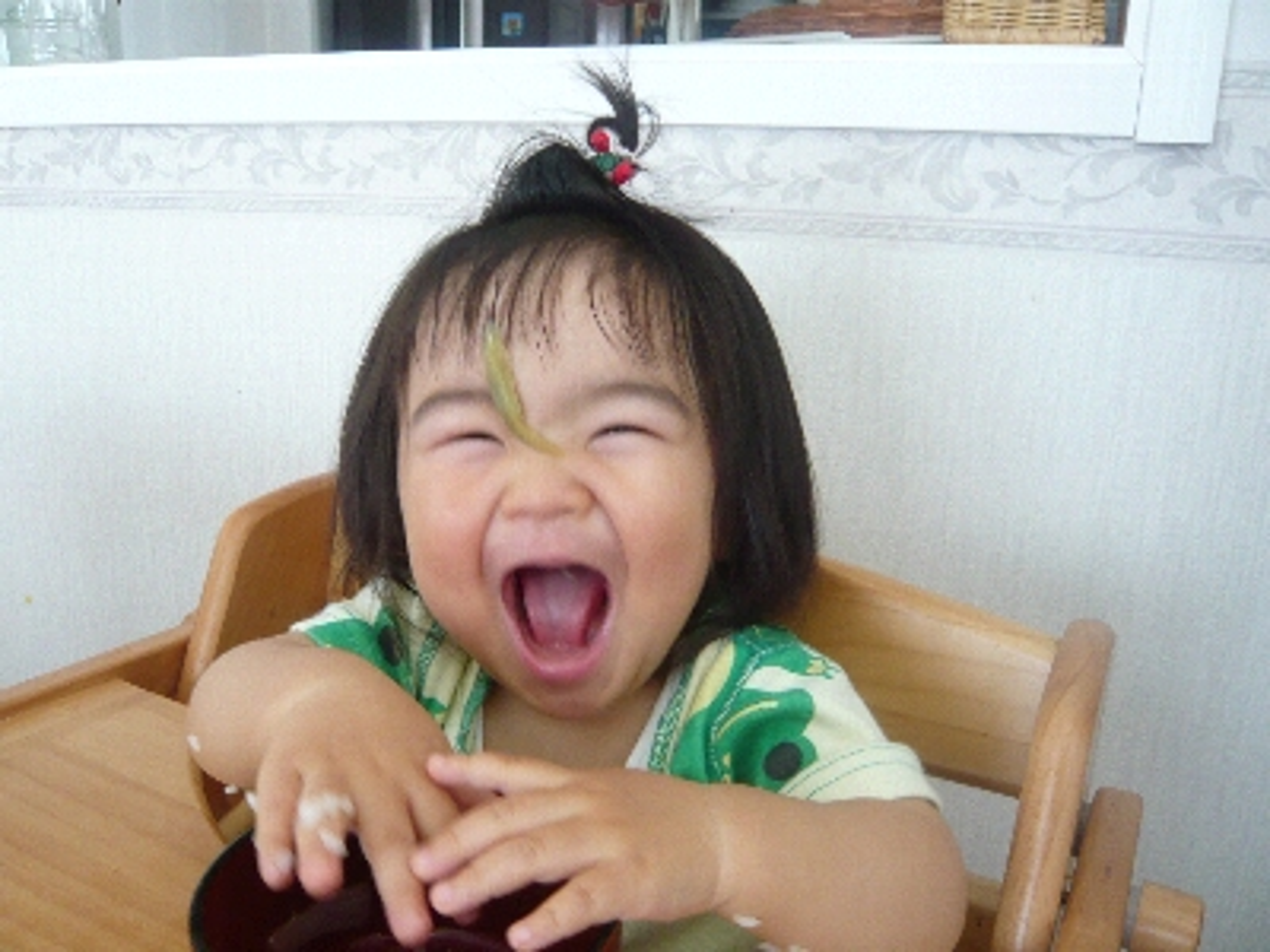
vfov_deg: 49.7
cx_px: 635
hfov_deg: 63.4
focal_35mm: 28
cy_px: 476
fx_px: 1027
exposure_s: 1/25
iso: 200
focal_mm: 4.6
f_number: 2.8
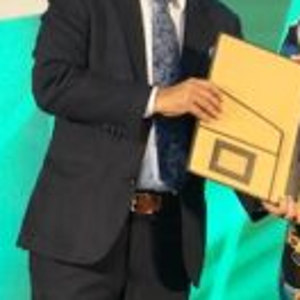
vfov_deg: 5.1
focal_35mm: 346
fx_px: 3393
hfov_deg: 5.0
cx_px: 527
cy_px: 177
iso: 1600
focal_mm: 70
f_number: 4
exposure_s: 1/200
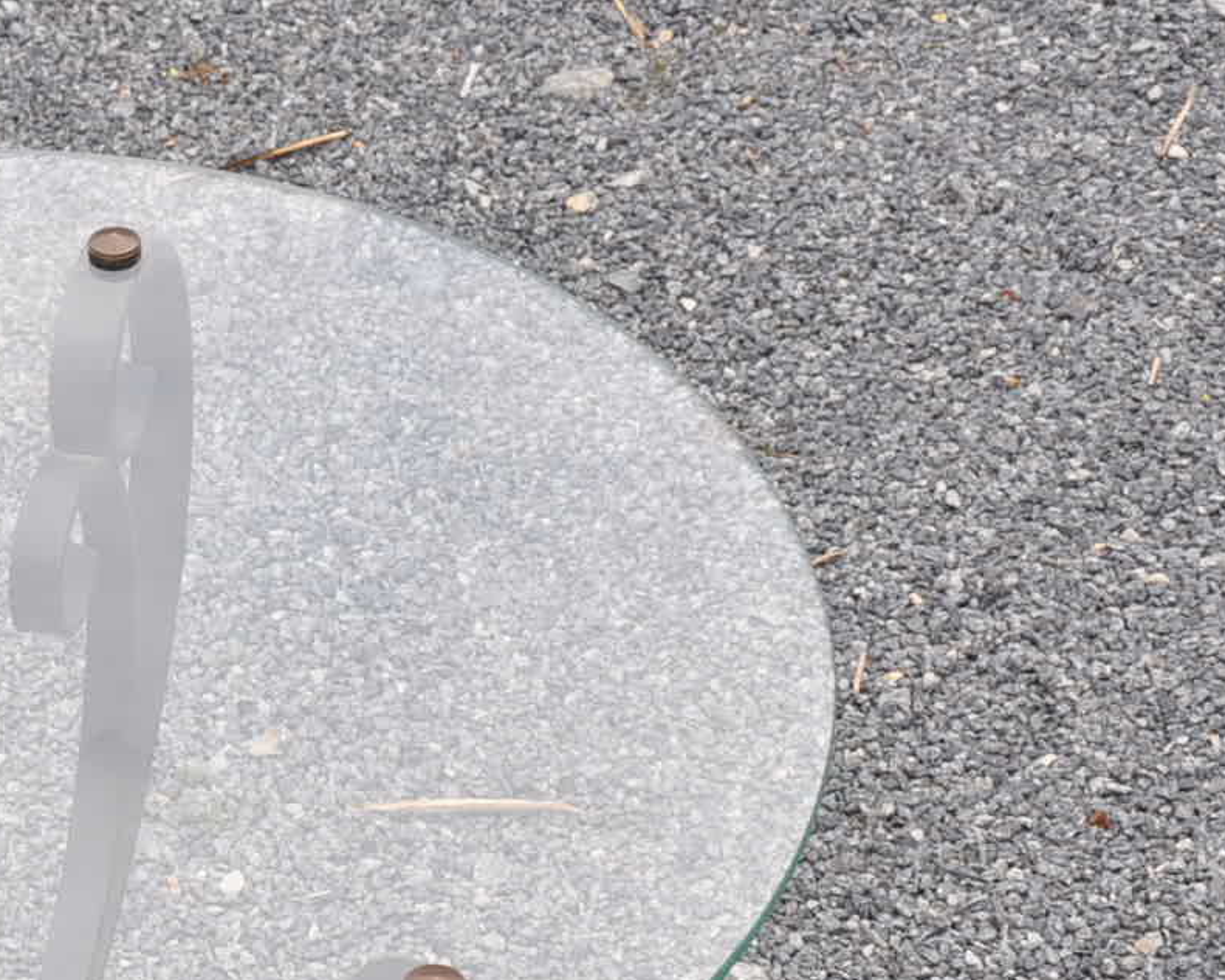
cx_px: -45
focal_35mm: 122
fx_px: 4424
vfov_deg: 12.4
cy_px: 1076
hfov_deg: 15.4
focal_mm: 32
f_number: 8
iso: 320
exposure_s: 1/250
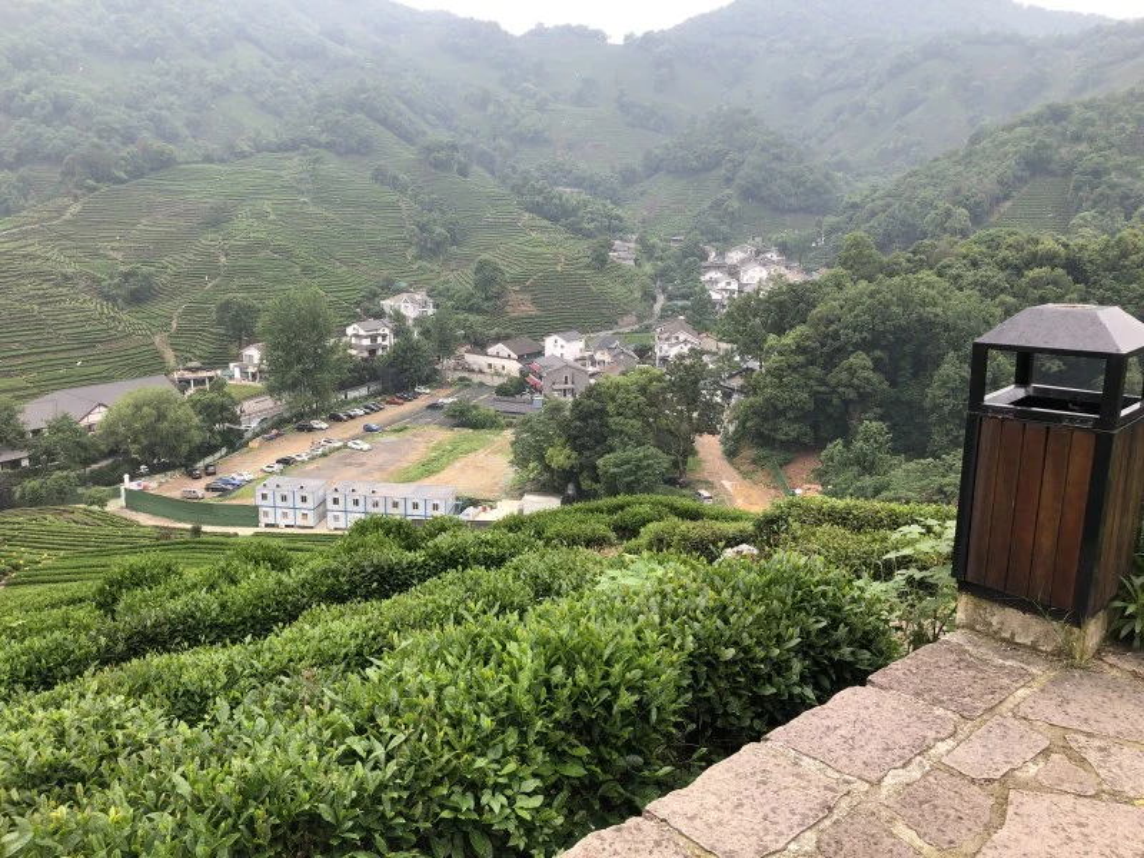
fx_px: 925
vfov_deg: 49.7
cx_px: 572
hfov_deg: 63.4
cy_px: 429
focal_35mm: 28
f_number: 1.8
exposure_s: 1/345
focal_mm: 4
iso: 20
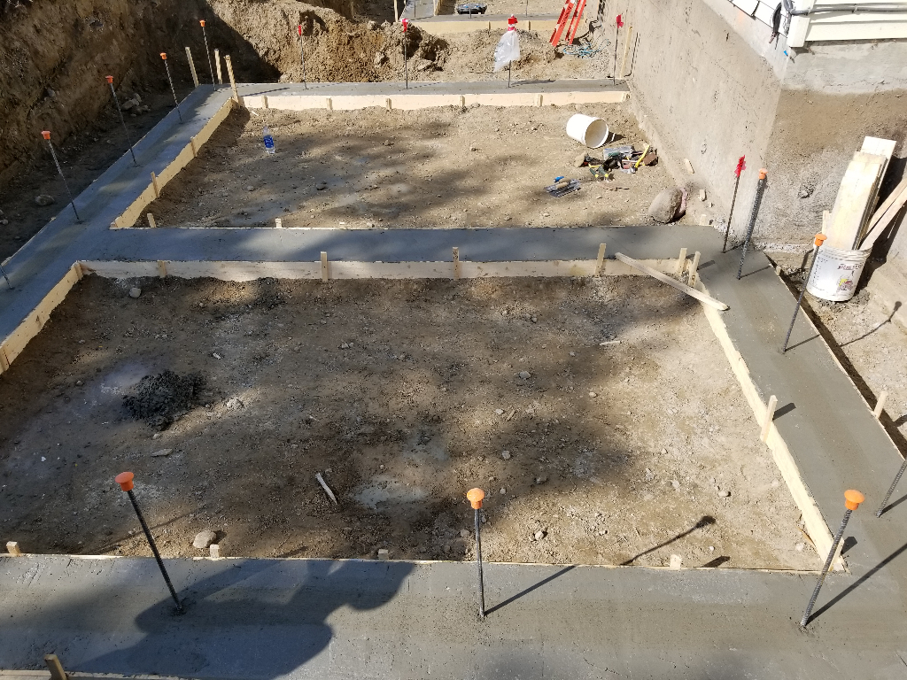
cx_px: 454
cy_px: 340
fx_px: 681
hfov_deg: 67.3
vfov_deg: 53.1
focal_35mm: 26
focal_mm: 4.25
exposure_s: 1/1968
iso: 50
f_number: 1.7
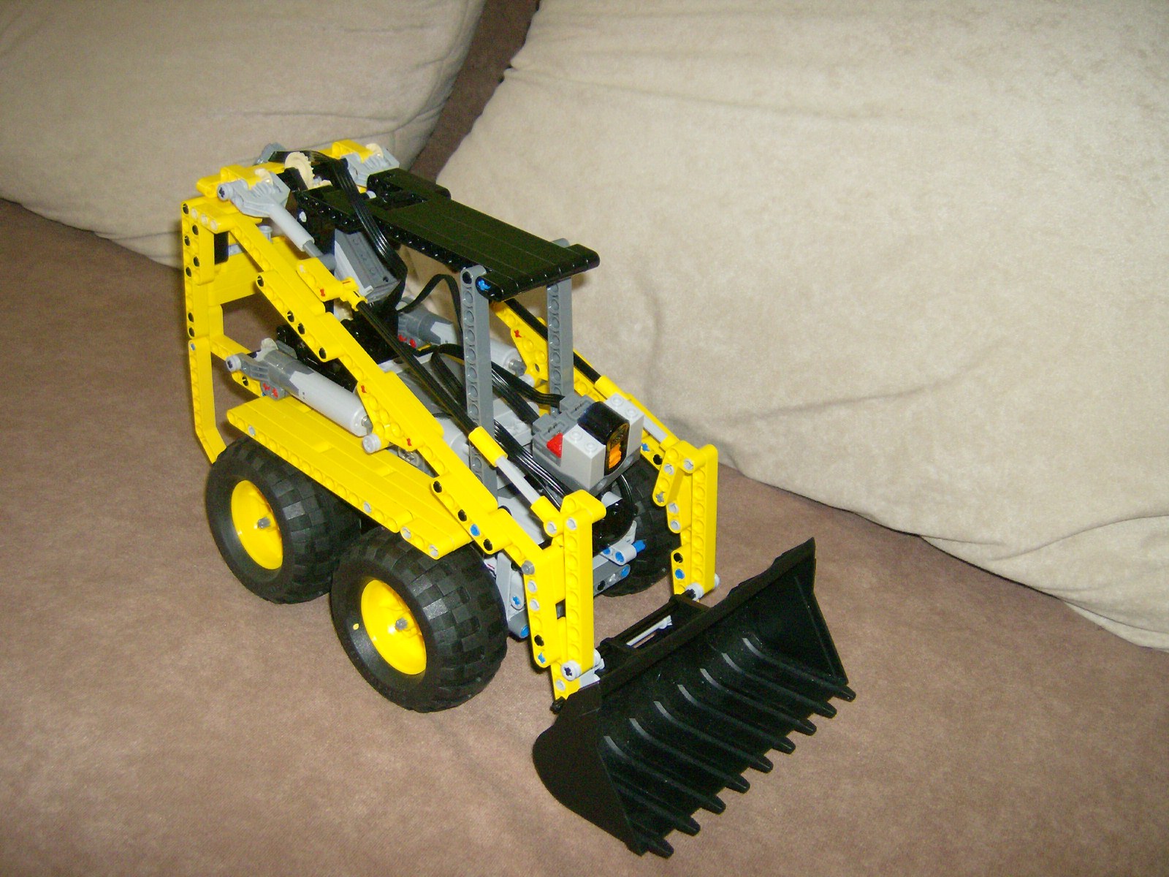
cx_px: 584
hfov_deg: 51.4
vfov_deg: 39.7
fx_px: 1216
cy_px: 438
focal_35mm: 36
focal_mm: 6
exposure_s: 1/60
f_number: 2.8
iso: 200
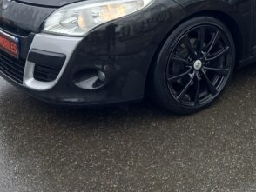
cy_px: 6
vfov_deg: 21.0
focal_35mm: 68
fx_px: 503
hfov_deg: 28.1
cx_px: 195
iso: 32
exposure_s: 1/100
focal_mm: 4.6
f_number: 2
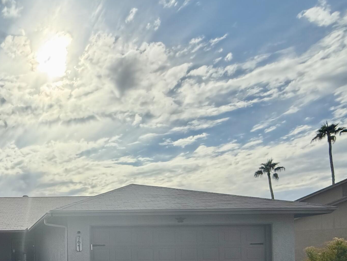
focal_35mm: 31
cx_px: -2
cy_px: 254
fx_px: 311
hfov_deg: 47.9
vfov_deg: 40.5
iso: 80
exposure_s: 1/4425
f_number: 2.2
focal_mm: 2.22
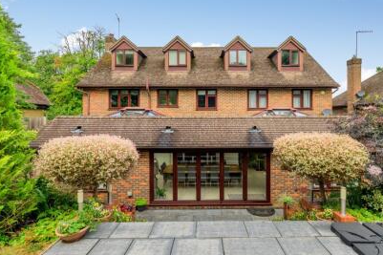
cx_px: 206
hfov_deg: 86.8
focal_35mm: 19
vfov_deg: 64.4
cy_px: 116
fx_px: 202
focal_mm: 16
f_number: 13
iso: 200
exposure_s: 1/80
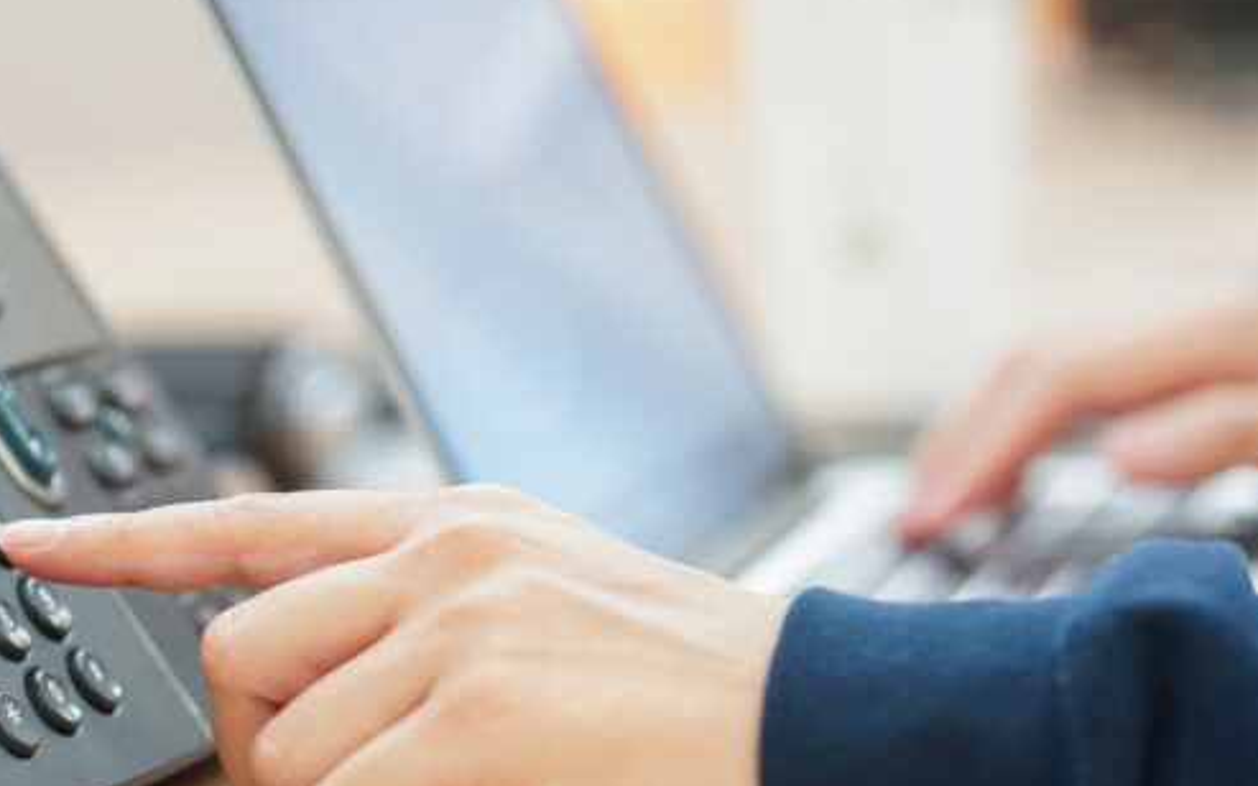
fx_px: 4628
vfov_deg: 9.7
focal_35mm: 135
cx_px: 643
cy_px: 472
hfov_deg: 15.5
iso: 200
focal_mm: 85
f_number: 2.8
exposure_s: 1/6
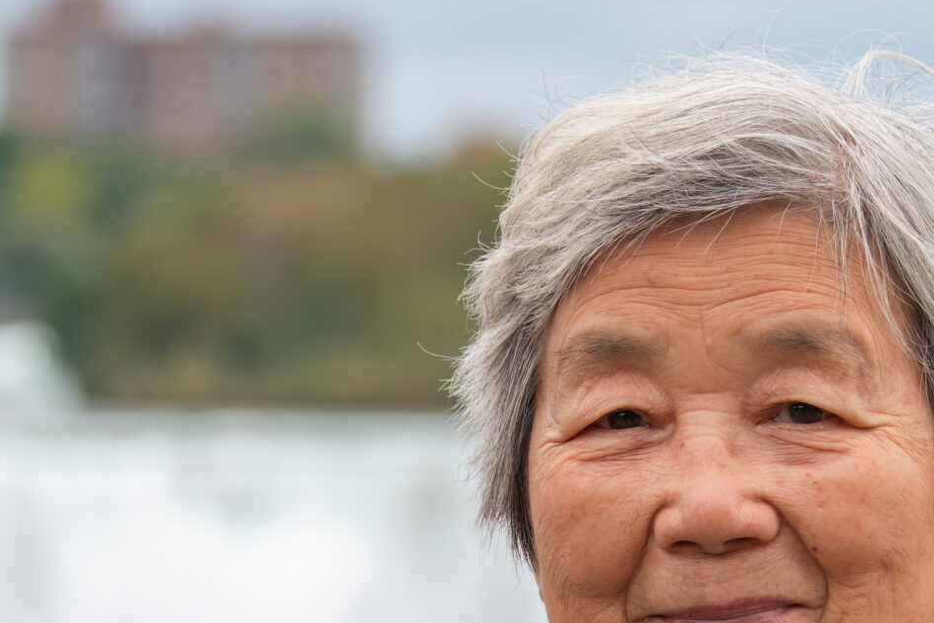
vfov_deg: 4.4
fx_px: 8173
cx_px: 617
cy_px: 589
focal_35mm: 315
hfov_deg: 6.5
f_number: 5.6
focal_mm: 116
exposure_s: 1/125
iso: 100
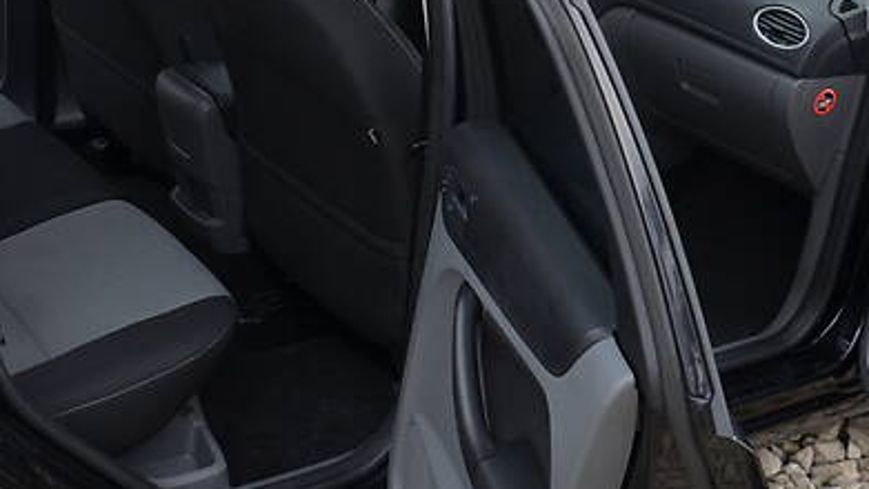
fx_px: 1774
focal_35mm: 77
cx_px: 318
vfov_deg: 15.6
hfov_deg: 27.4
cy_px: 78
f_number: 4.5
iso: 400
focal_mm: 24
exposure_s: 1/80
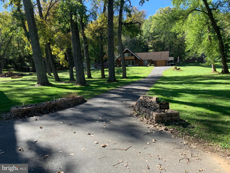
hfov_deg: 61.7
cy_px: 86
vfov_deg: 48.2
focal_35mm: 29
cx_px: 115
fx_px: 193
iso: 16
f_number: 1.8
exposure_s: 1/400
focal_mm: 3
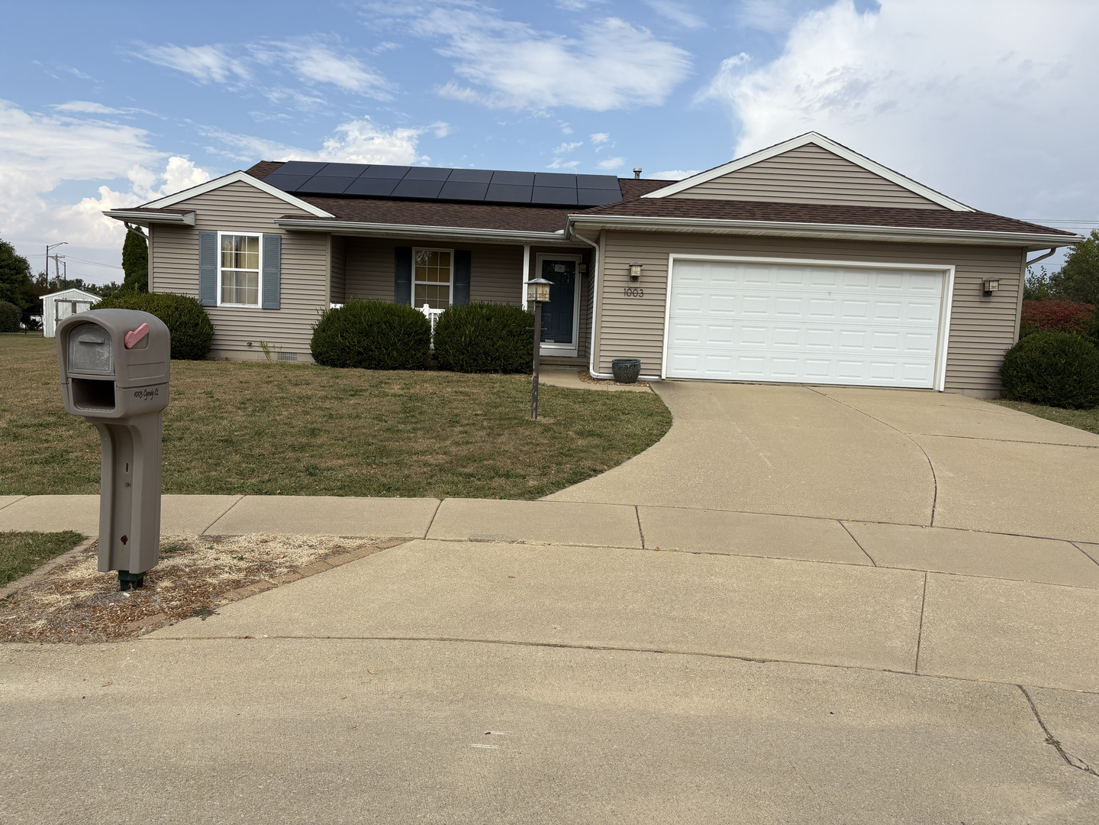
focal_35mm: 26
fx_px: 825
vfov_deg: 53.1
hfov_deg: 67.3
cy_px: 412
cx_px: 550
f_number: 1.6
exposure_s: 1/4065
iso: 50
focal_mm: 5.96
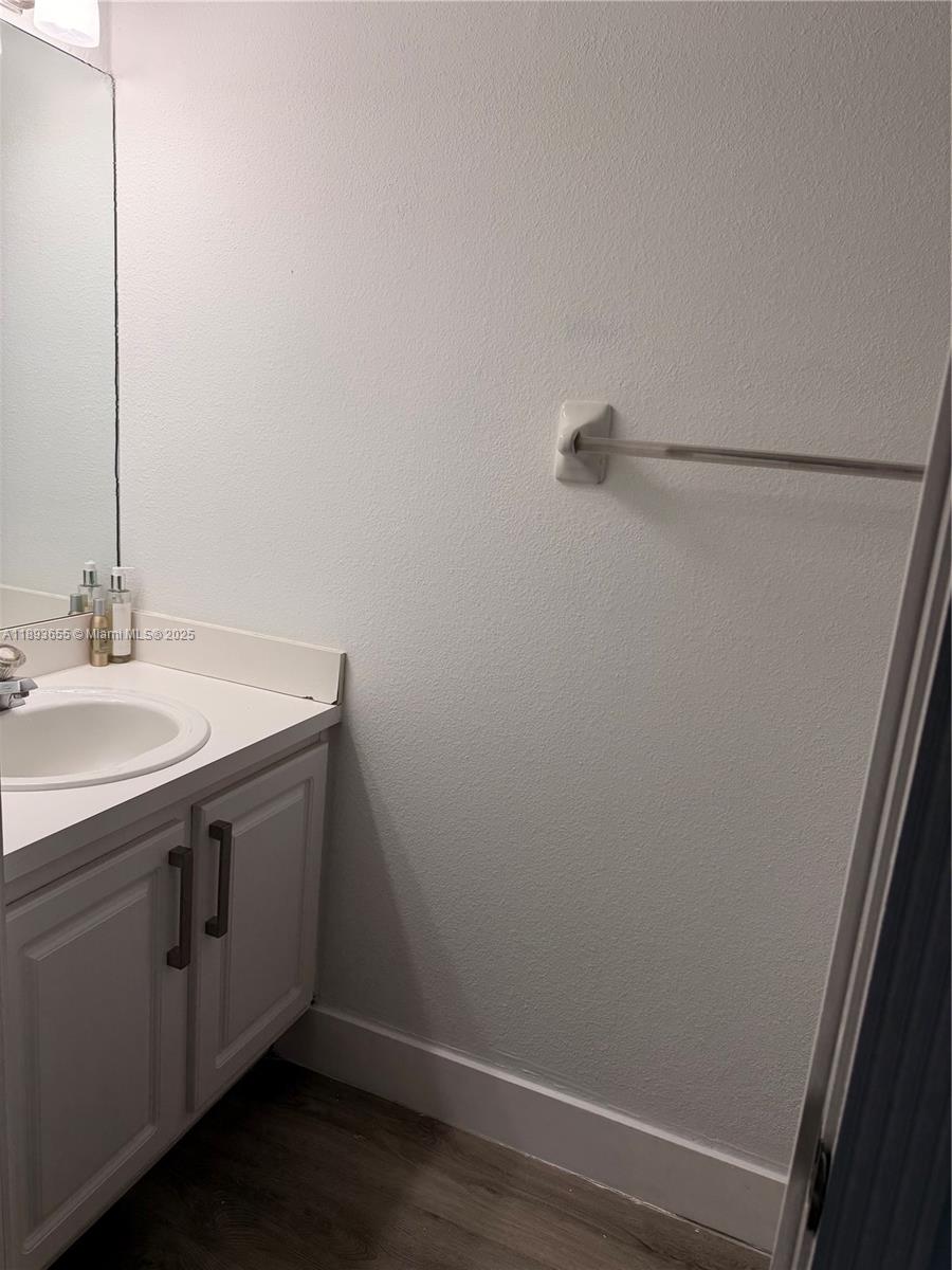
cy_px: 635
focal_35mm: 24
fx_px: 880
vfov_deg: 71.6
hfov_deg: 56.8
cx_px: 476
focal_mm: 6.76
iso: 80
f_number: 1.78
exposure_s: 1/120
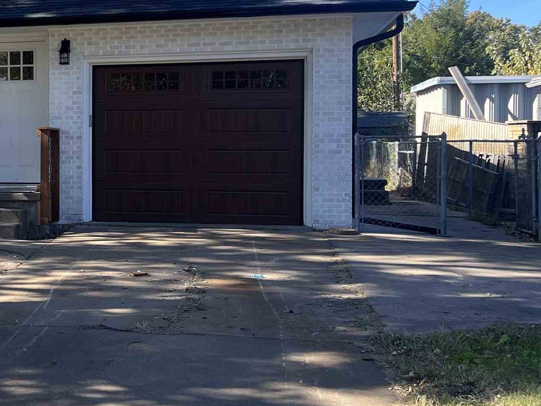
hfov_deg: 28.4
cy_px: 150
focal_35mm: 63
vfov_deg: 23.2
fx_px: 985
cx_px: -29
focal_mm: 5.7
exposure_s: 1/1183
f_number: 1.5
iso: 50
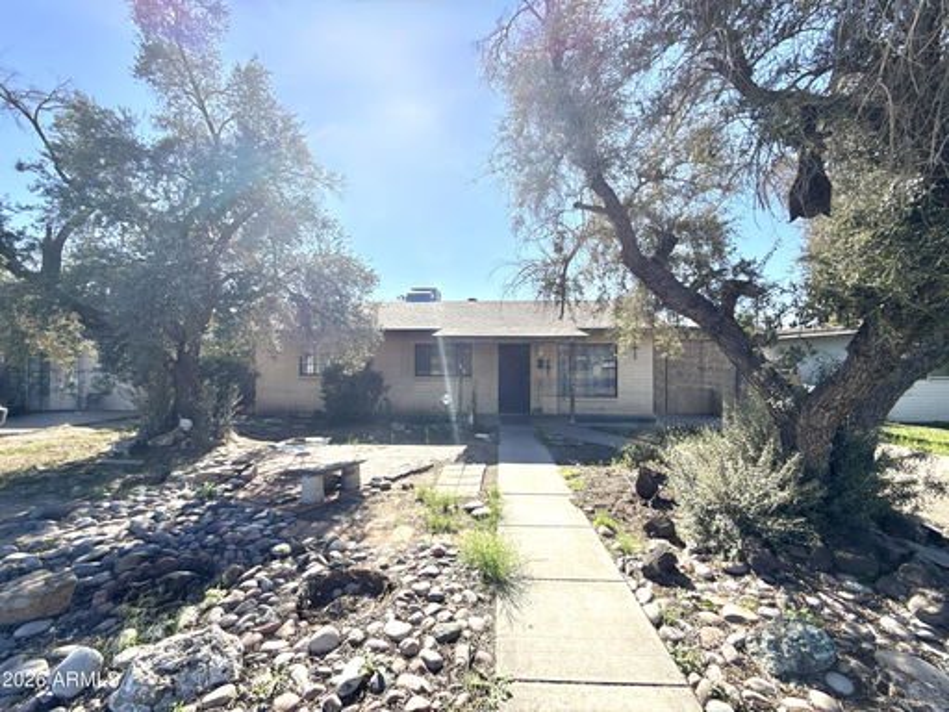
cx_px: 474
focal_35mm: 14
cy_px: 356
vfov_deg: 85.7
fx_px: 384
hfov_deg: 102.1
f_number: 2.2
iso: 50
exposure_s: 1/2092
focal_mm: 2.22
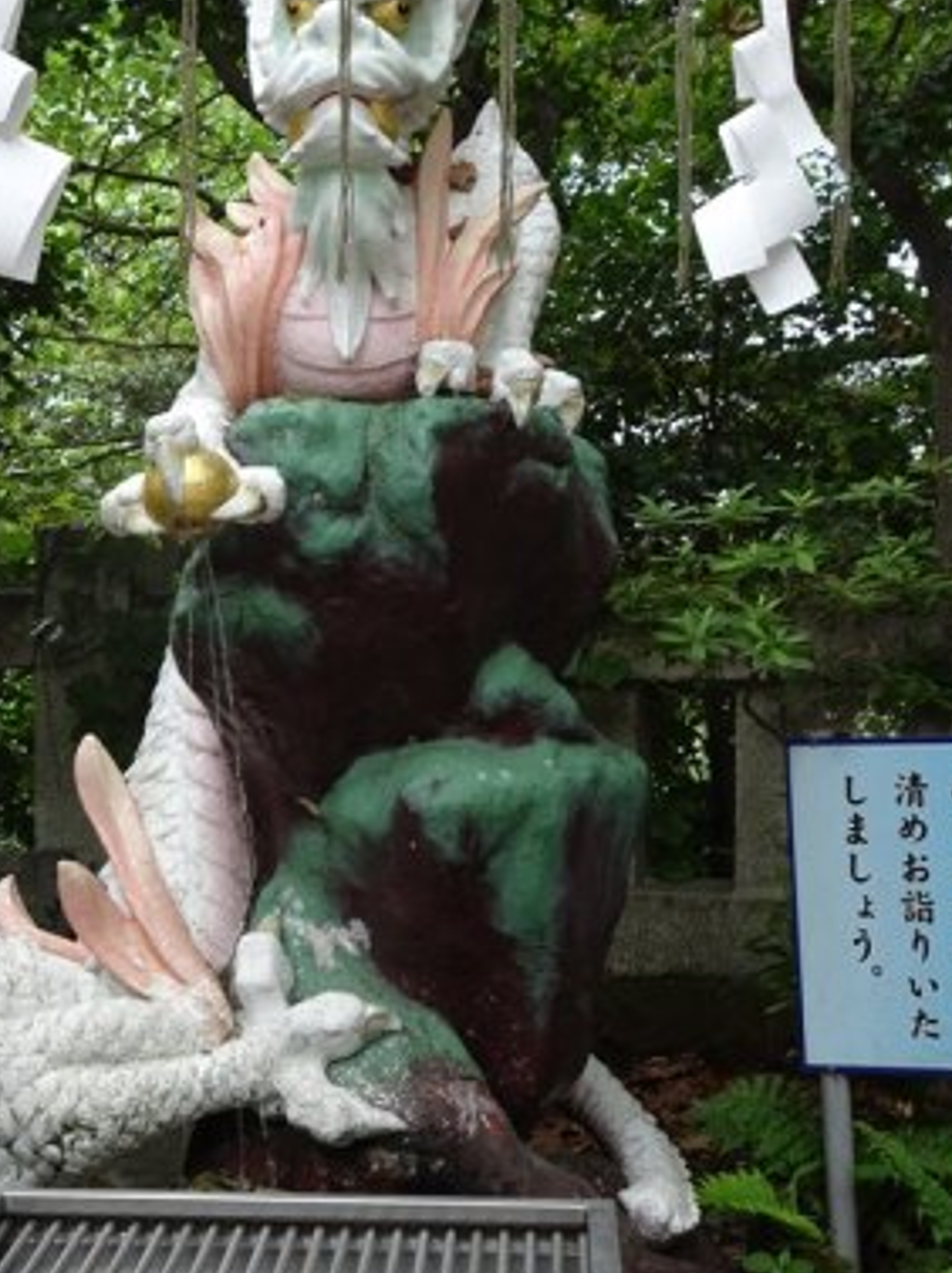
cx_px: 339
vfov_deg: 25.3
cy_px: 574
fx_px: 2828
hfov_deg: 19.1
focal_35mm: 77
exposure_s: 1/60
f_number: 4.5
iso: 100
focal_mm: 9.87
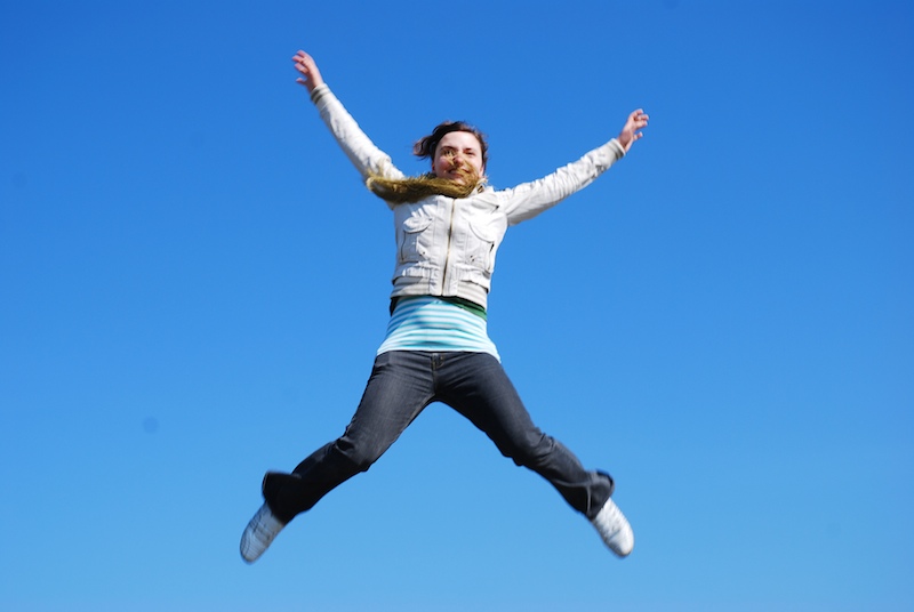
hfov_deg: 33.4
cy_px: 306
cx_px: 457
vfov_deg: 22.7
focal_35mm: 60
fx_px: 1526
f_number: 7.1
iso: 100
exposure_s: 1/320
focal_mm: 40
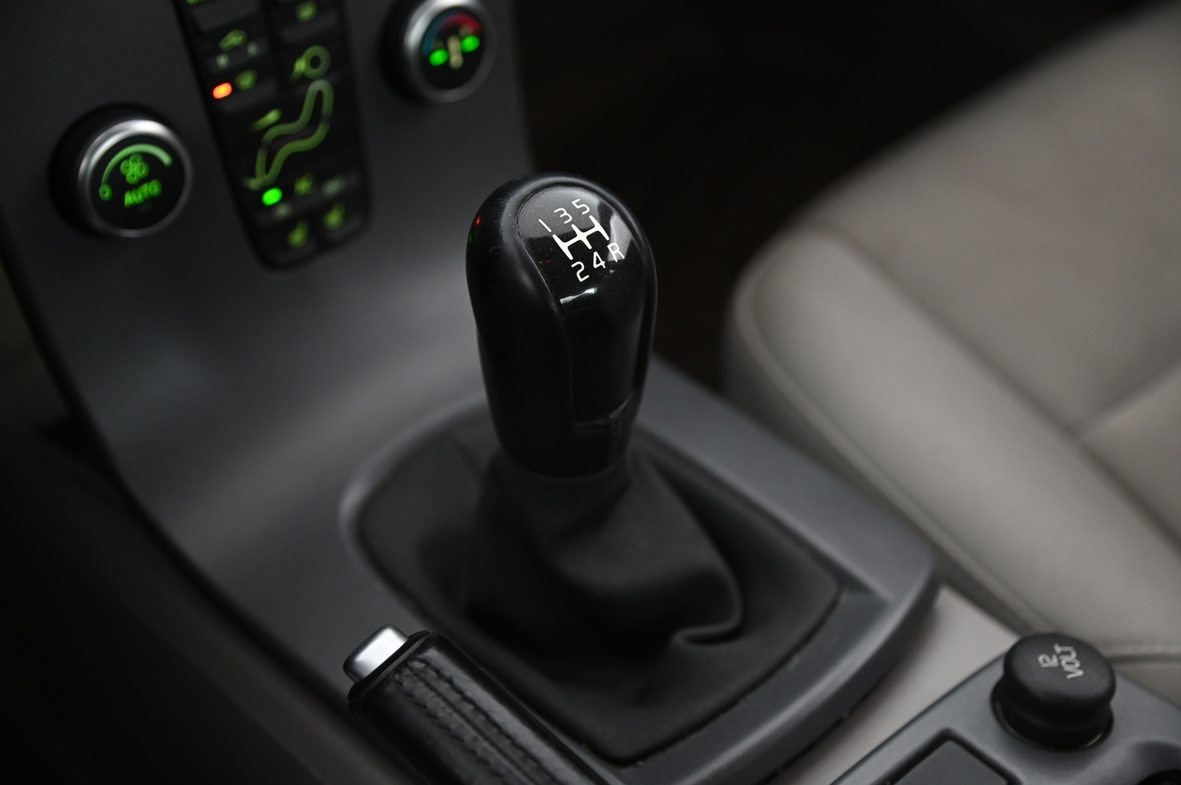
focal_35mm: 55
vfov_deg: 24.6
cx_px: 590
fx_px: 1803
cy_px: 392
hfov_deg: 36.3
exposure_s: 1/15
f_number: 4
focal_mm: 55
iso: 2000
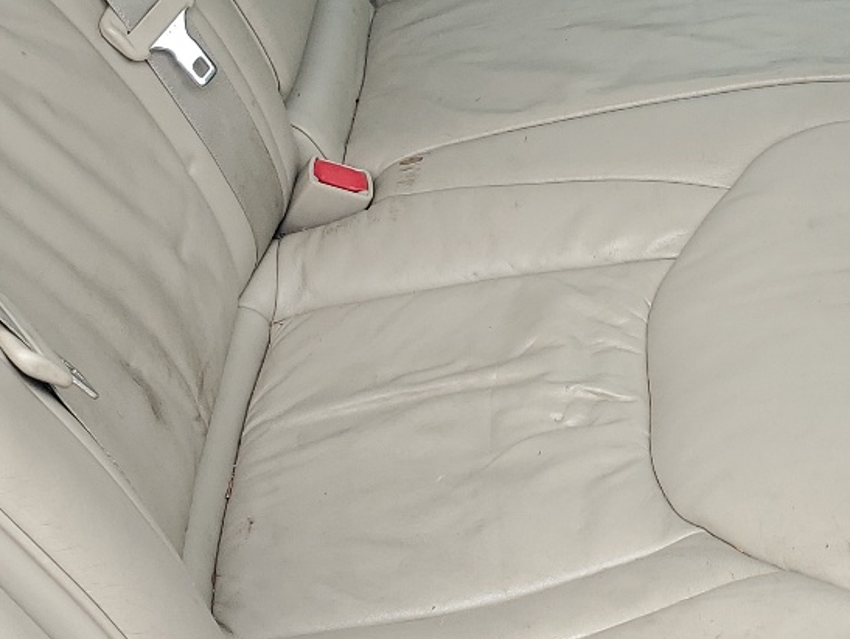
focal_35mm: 76
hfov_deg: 25.4
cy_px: 148
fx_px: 1867
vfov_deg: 19.3
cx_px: 600
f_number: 1.5
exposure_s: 1/500
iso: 50
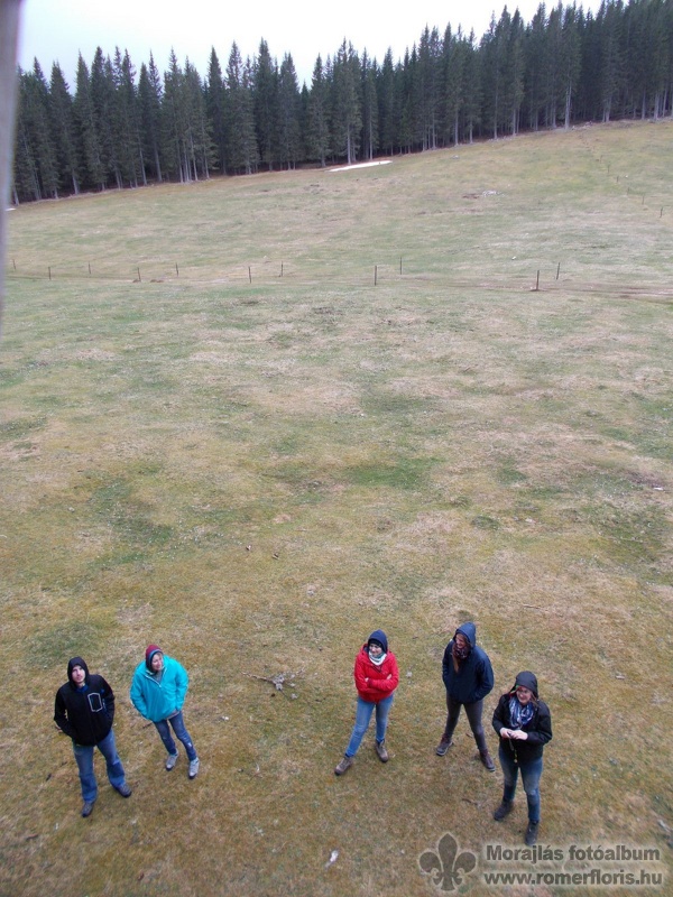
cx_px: 336
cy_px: 448
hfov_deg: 53.1
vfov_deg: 67.3
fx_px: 674
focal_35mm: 26
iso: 80
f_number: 3.2
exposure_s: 1/80
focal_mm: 4.6
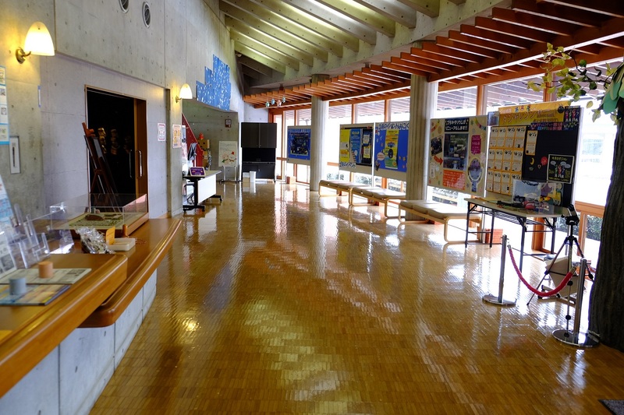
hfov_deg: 67.4
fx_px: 468
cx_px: 312
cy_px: 208
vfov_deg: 47.9
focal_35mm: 27
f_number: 2.8
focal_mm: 18
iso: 200
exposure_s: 1/20
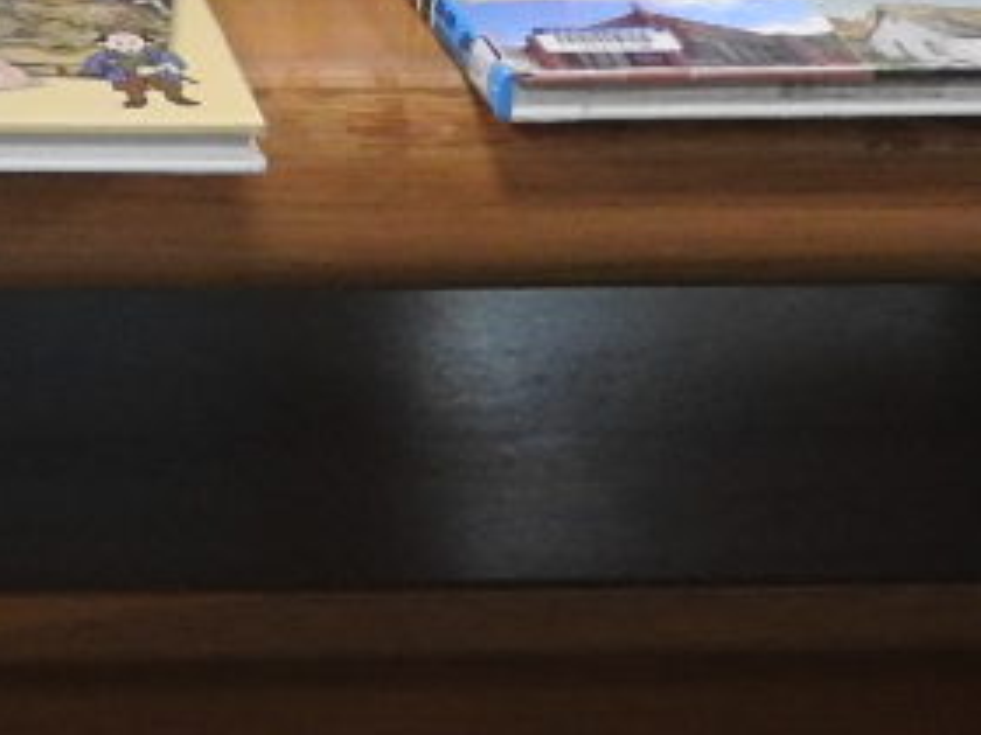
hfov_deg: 7.5
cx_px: -858
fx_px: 7283
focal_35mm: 257
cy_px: -830
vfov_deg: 5.6
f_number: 4
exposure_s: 1/30
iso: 220
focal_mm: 8.1
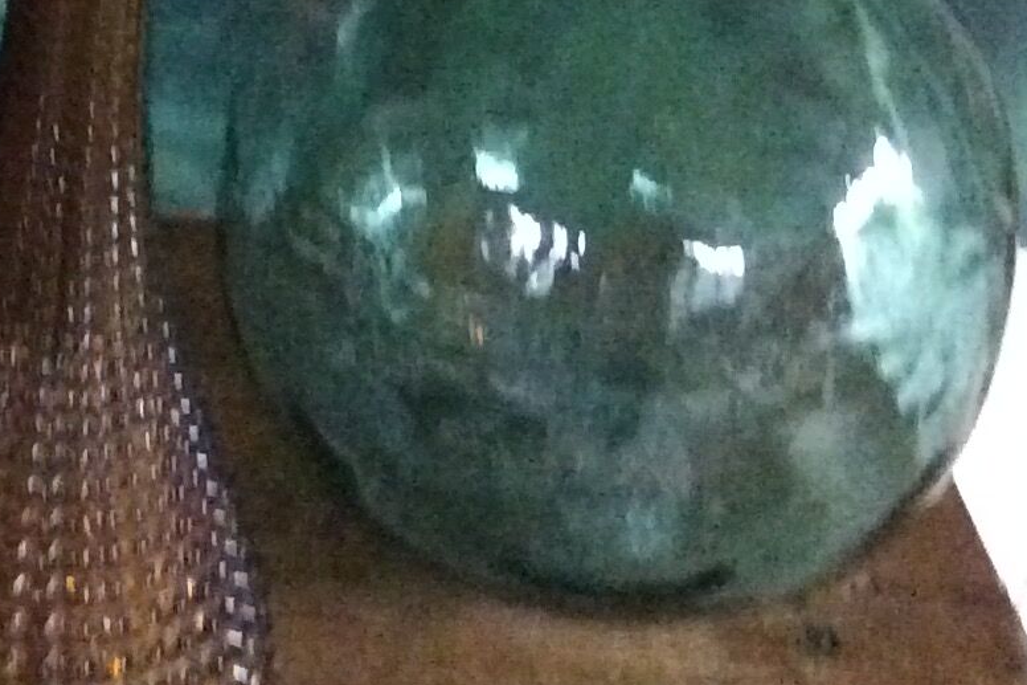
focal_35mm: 111
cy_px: -318
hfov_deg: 17.3
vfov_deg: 11.8
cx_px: -318
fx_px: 3166
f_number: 2.4
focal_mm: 3.3
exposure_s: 1/15
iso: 640
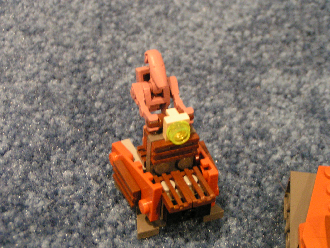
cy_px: 124
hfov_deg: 20.7
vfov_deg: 15.6
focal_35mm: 95
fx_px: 906
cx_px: 165
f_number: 3.5
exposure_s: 1/1.6
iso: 200
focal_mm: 14.5
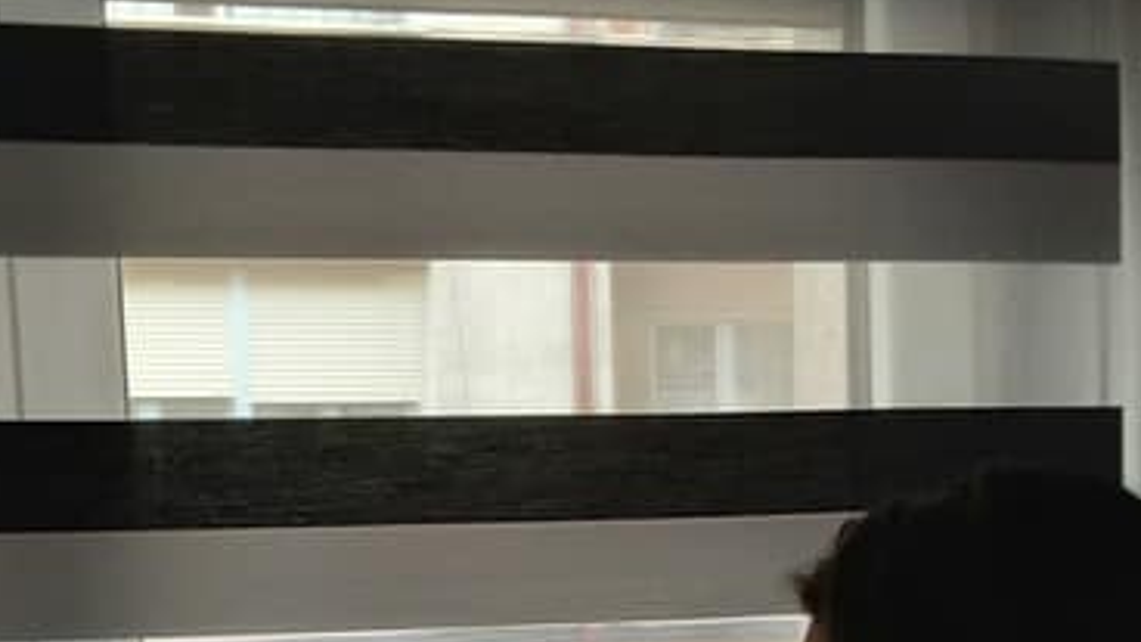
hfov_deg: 31.7
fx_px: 1936
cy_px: 909
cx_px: 174
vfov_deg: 17.3
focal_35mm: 64
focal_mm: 2.91
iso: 100
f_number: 1.9
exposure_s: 1/50
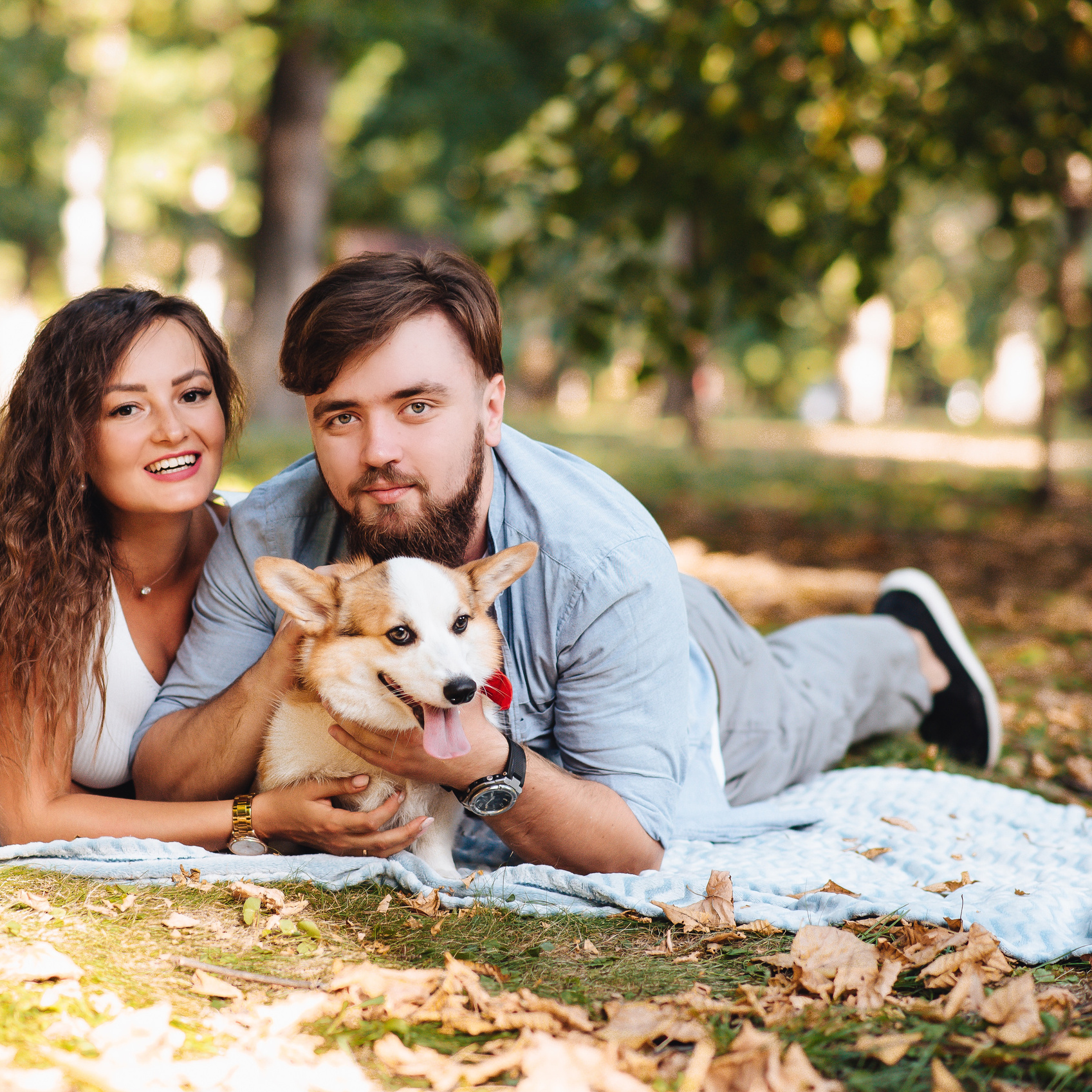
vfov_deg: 16.0
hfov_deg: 16.0
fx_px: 3890
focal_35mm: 109
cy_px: 544
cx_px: 412
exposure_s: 1/640
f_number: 2.5
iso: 1000
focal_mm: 85
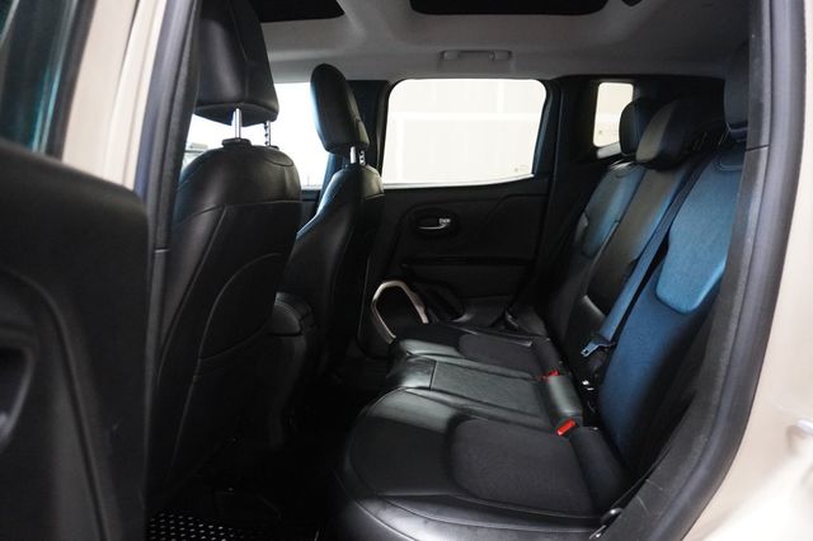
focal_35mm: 24
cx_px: 406
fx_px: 542
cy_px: 270
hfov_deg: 73.8
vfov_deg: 53.1
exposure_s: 1/40
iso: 6400
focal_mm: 16
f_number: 3.5
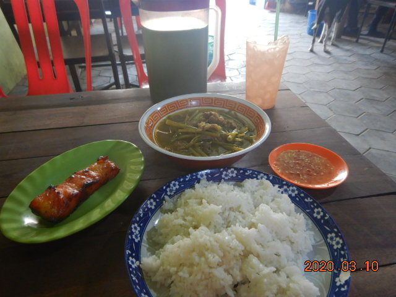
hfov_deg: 71.6
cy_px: 148
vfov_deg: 56.8
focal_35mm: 24
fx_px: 275
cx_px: 198
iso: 400
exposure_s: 1/25
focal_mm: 4.3
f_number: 2.8
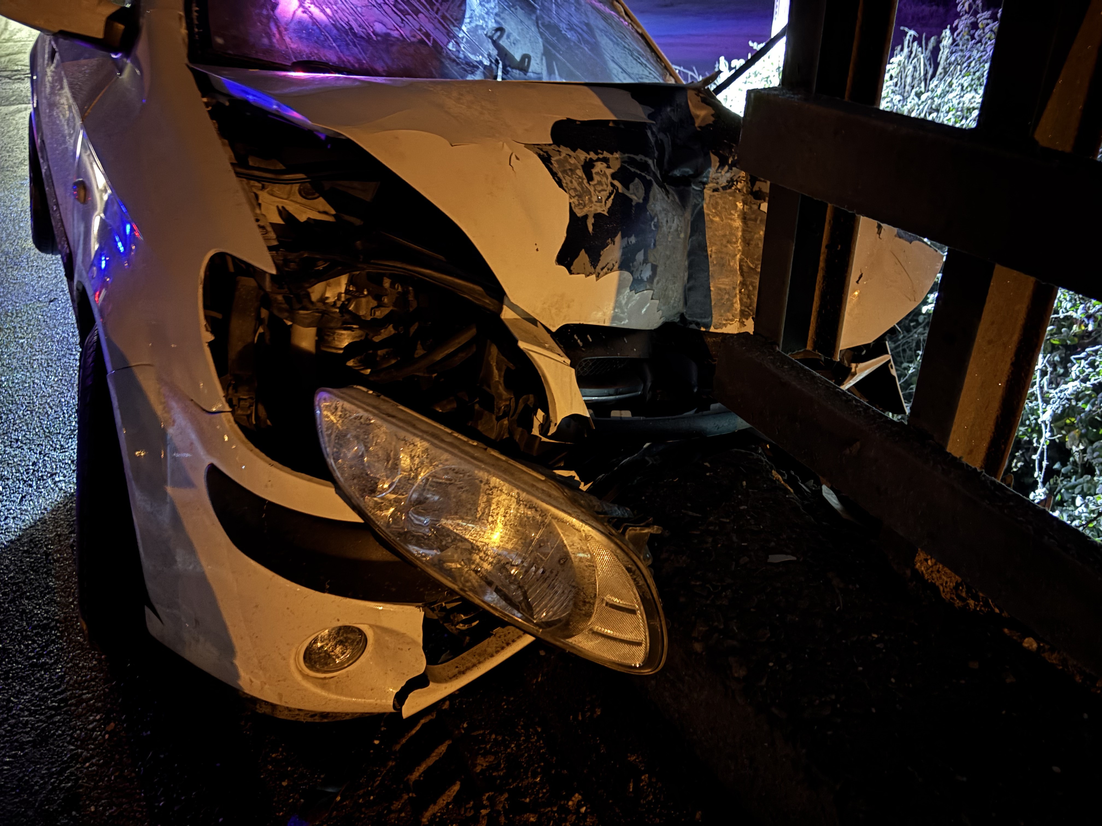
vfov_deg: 53.1
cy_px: 413
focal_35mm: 26
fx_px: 828
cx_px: 551
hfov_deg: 67.3
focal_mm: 5.96
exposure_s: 1/2
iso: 1600
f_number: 1.6
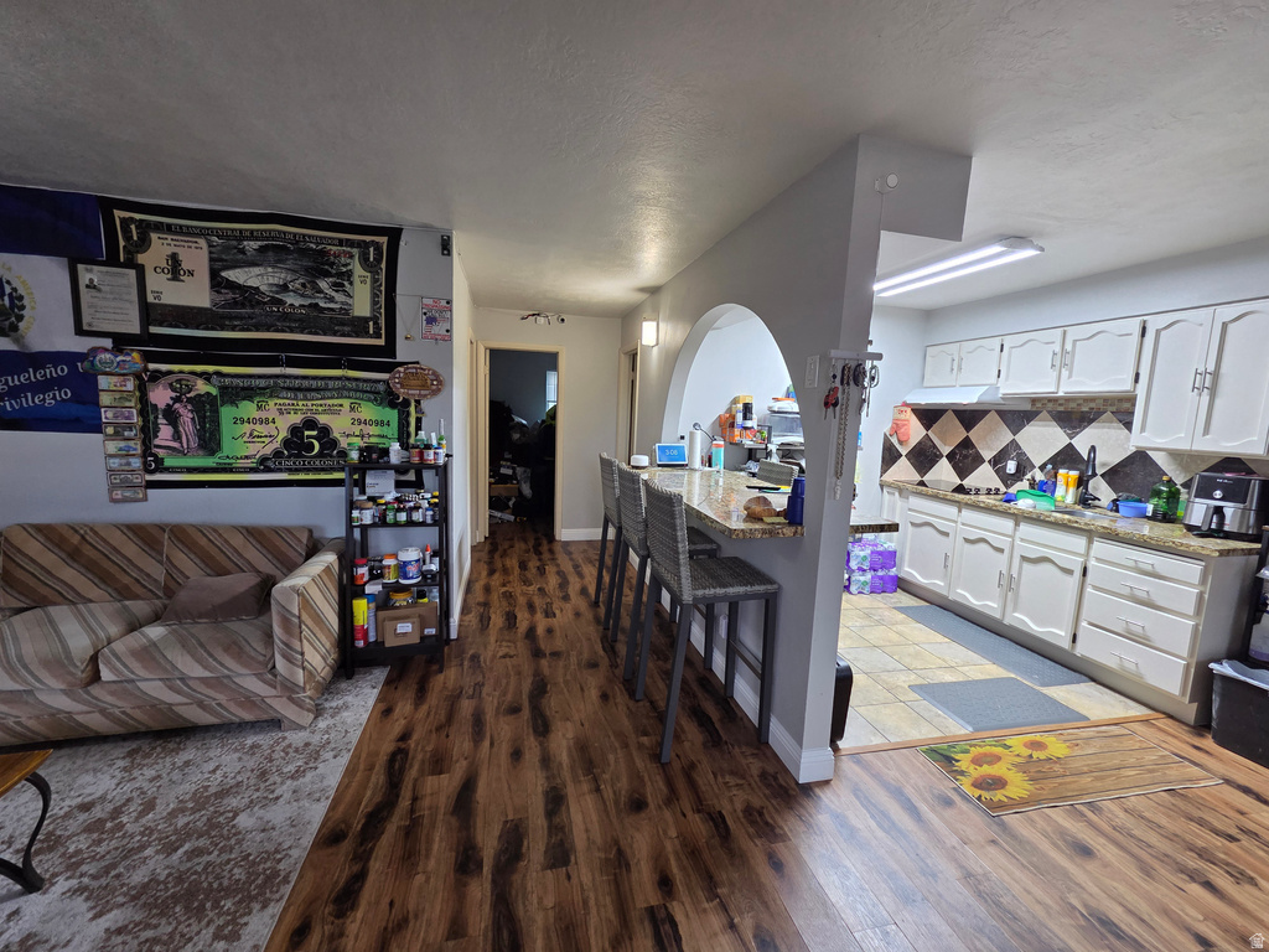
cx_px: 634
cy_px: 476
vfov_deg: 89.9
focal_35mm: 13
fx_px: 477
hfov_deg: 106.2
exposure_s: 1/120
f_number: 2.2
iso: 160
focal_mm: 2.2
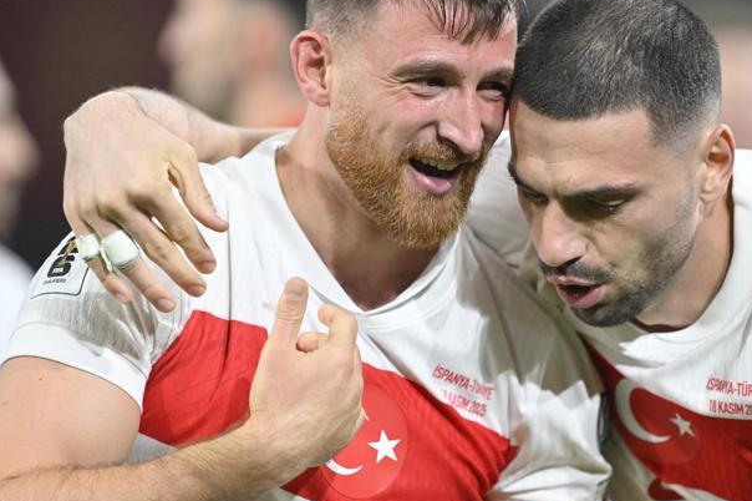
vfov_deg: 2.7
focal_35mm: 510
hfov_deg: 4.0
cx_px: 418
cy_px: 221
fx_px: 10647
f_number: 2.8
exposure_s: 1/2000
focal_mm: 400
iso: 4000
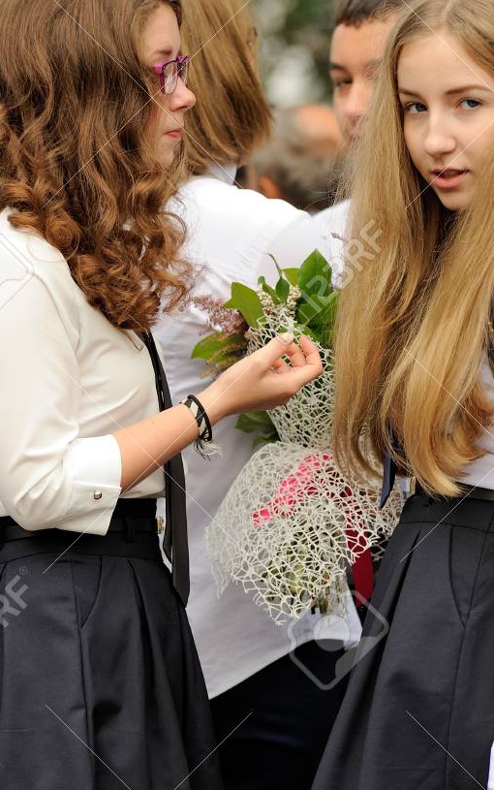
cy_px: 454
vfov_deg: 10.3
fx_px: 4369
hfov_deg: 6.5
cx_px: 297
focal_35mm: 203
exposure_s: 1/320
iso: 200
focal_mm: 125
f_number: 4
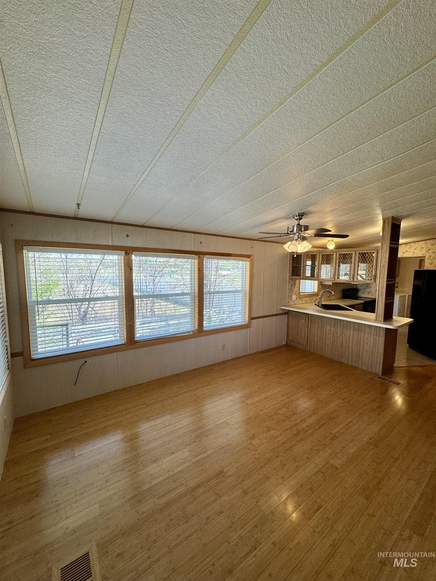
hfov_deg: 85.7
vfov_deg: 102.1
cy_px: 290
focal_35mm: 14
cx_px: 218
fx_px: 235
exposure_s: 1/120
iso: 125
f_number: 2.2
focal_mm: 2.22
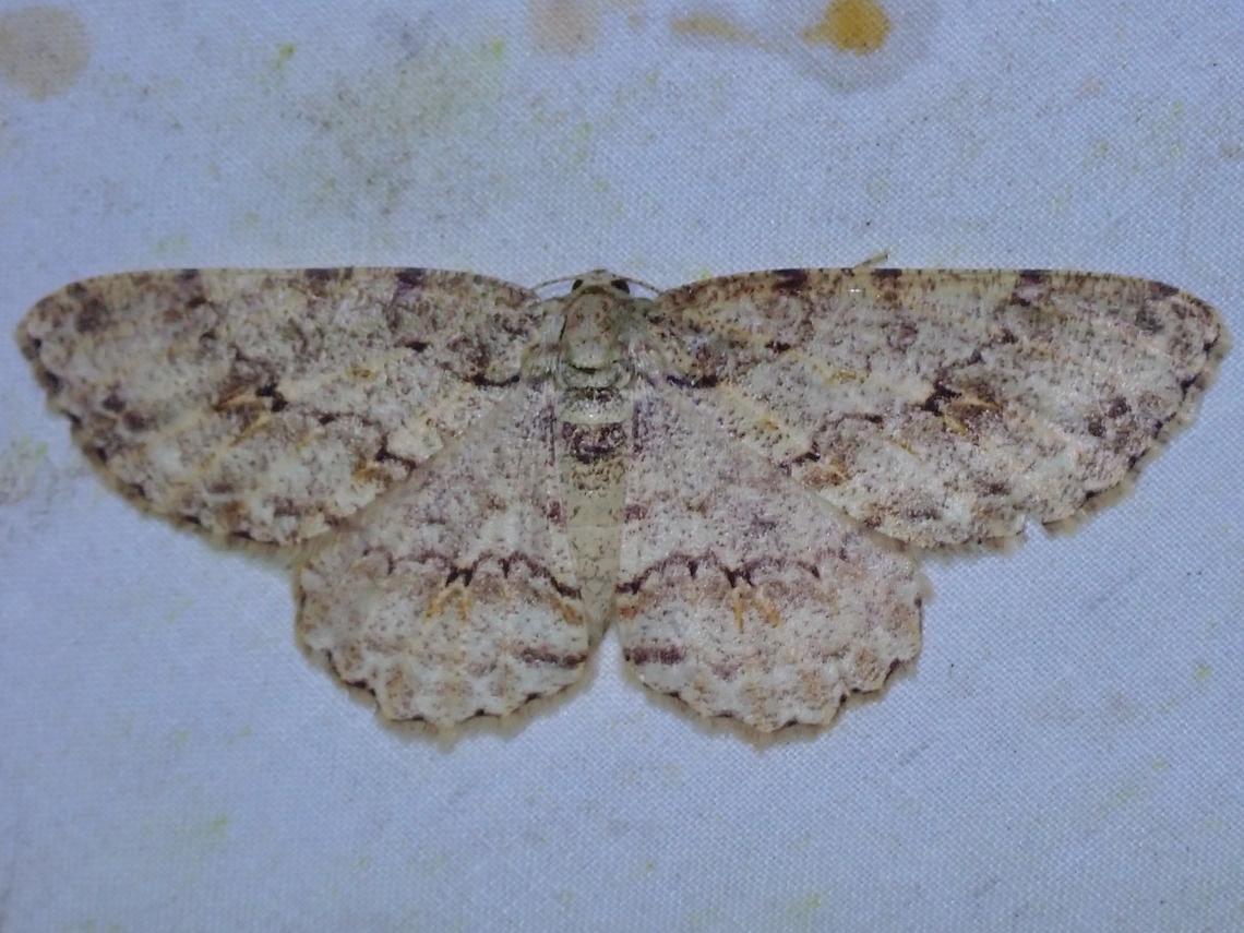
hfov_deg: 19.6
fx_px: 3594
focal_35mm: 100
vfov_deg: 14.8
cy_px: 466
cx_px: 622
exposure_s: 1/250
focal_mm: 18
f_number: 6.3
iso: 200
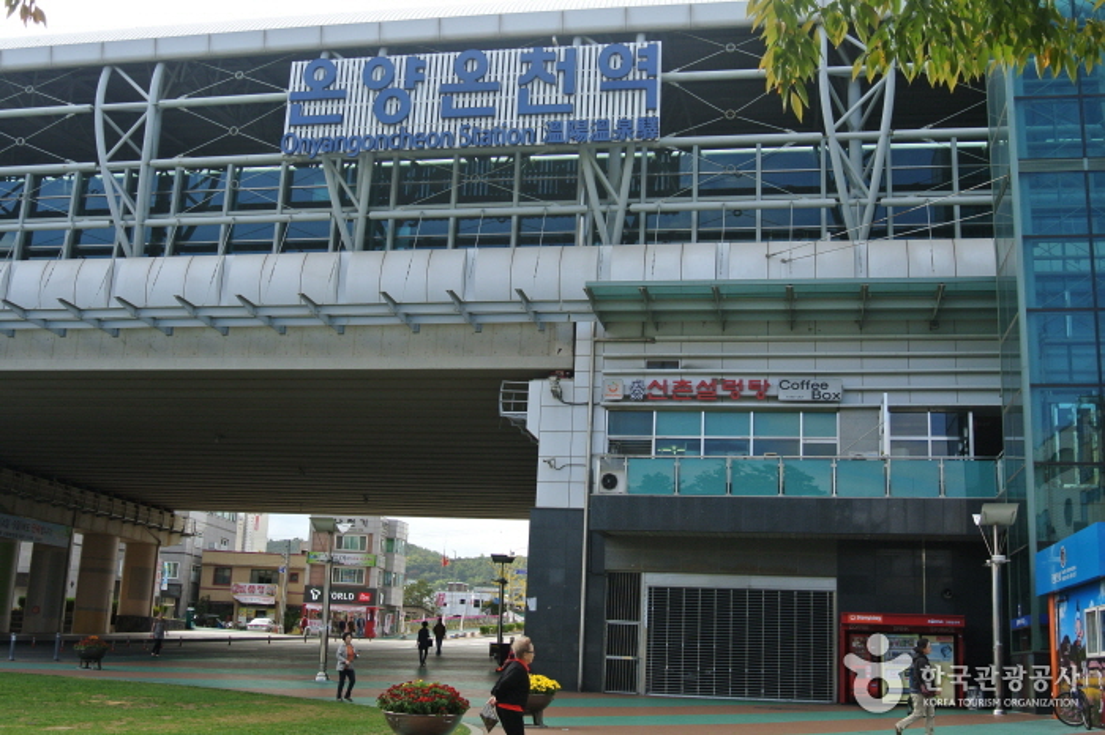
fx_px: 1227
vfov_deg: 33.4
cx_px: 552
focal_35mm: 40
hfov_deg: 48.5
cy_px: 368
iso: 100
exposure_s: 1/400
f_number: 4.2
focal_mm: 15
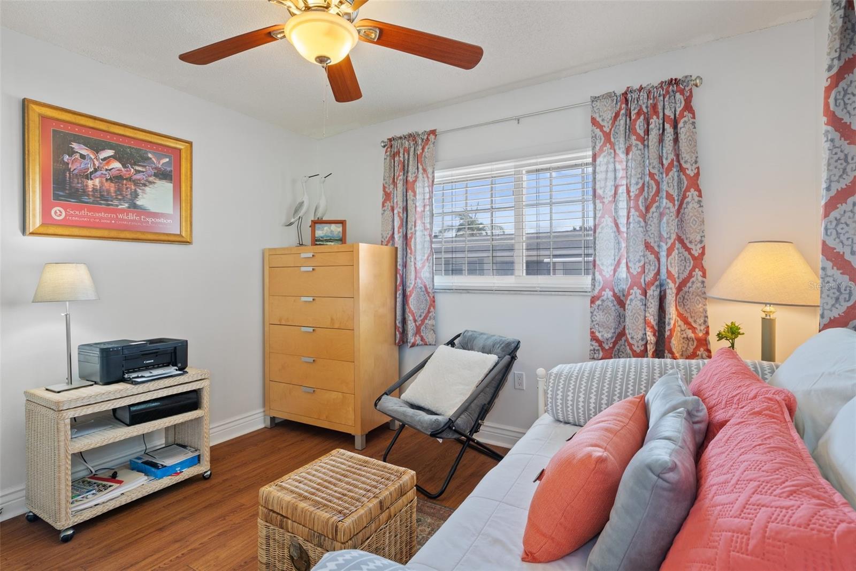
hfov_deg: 93.3
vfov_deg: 70.4
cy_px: 286
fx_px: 404
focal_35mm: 17
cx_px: 428
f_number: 9
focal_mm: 17
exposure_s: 1
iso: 320
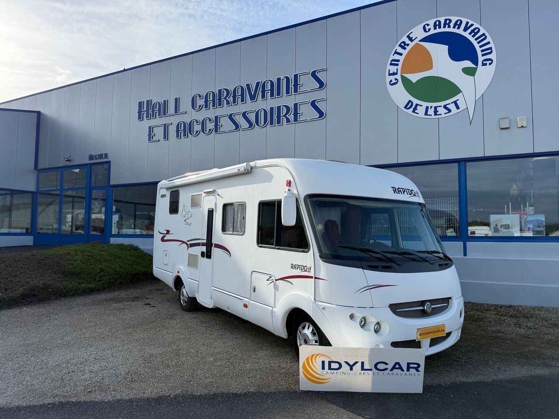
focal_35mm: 24
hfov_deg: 71.6
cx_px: 280
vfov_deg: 56.8
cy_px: 210
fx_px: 388
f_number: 1.78
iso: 100
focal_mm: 6.76
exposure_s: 1/3953
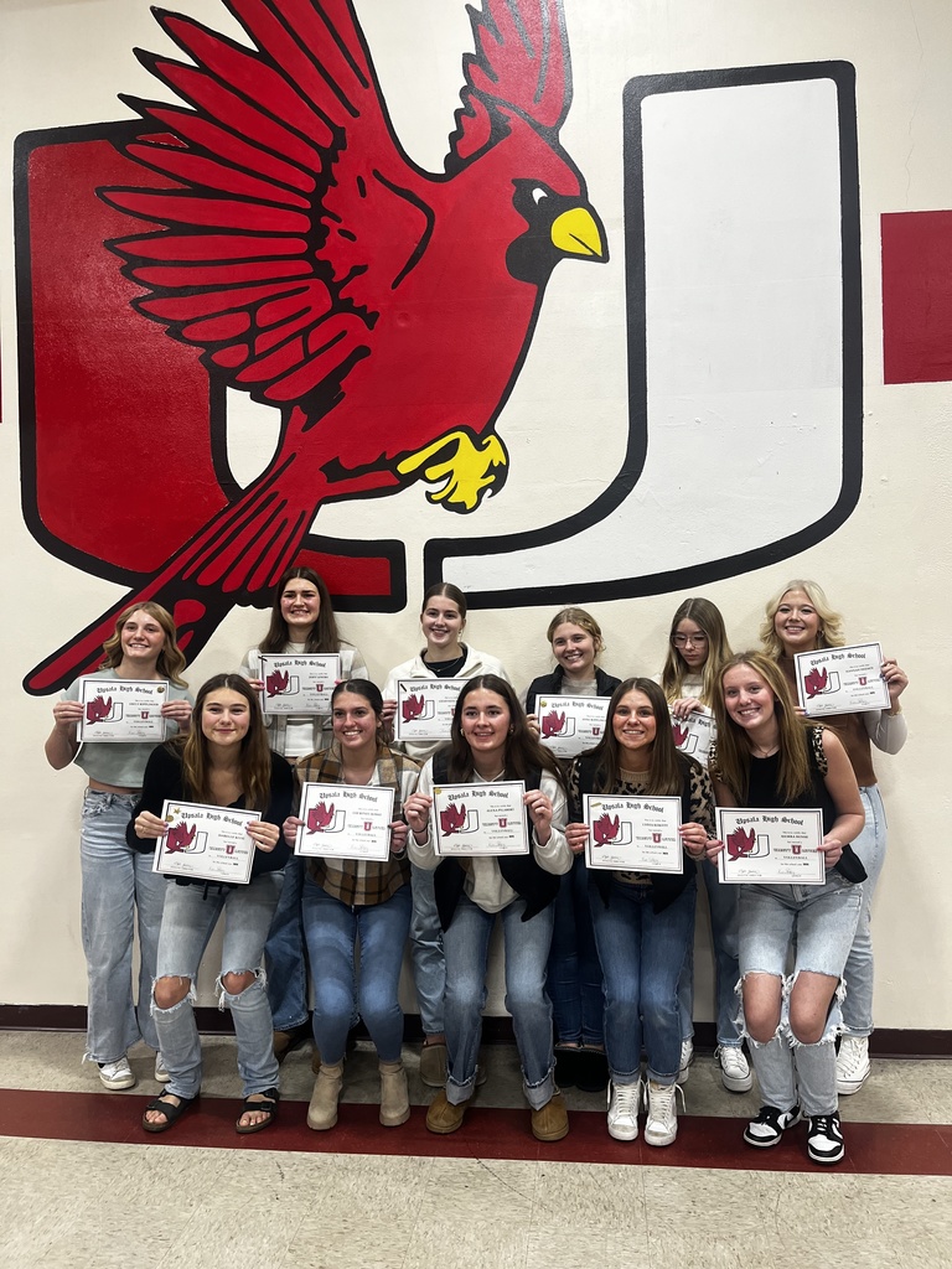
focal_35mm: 26
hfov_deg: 53.1
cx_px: 476
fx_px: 953
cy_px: 634
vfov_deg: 67.3
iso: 125
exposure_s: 1/120
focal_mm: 5.1
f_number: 1.6
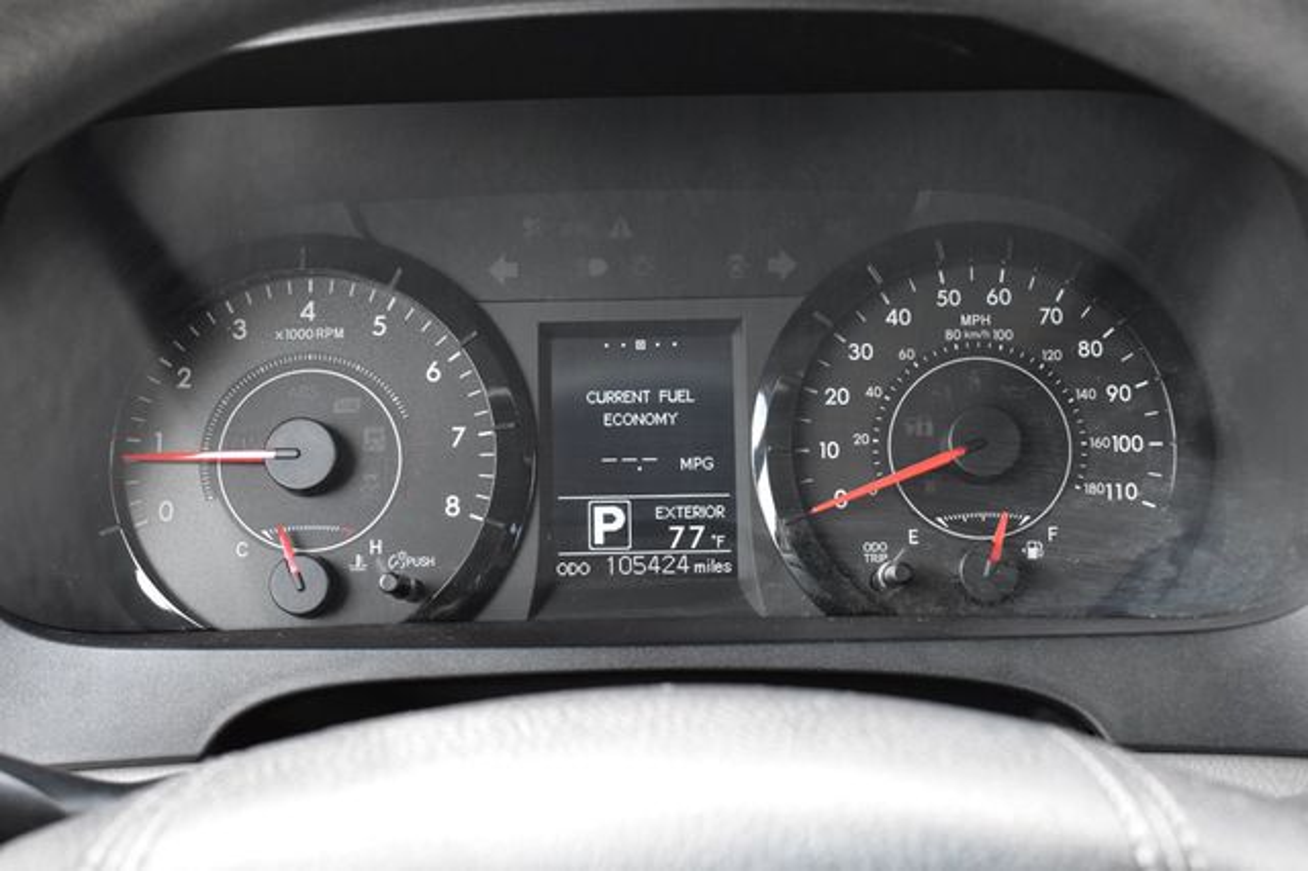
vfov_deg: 28.9
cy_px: 436
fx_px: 1689
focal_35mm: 46
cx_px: 654
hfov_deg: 42.3
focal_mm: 31
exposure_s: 1/80
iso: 2500
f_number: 8
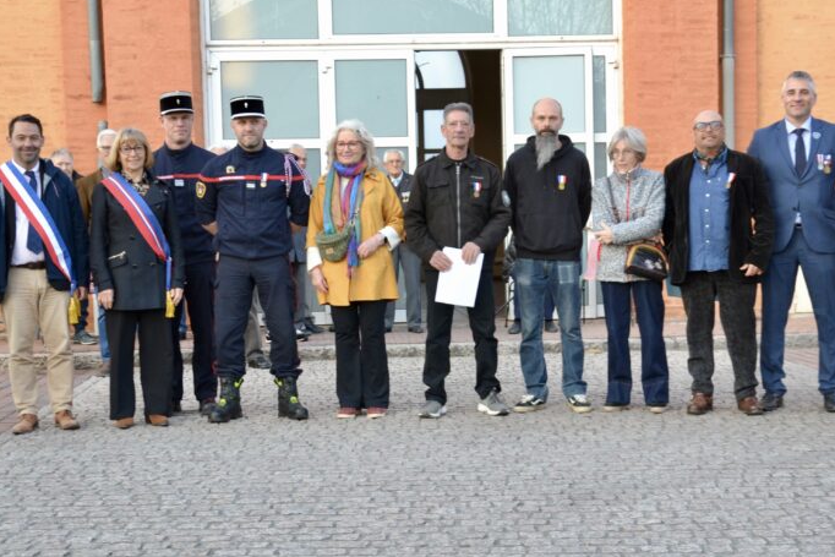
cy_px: 277
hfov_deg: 48.4
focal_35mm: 40
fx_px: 928
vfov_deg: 33.4
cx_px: 424
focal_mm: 26
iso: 400
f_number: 4.5
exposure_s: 1/80
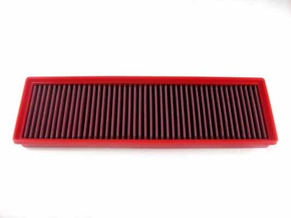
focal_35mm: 35
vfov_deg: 40.7
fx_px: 294
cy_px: 109
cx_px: 146
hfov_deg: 52.6
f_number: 2.8
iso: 132
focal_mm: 5.7
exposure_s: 1/50.4
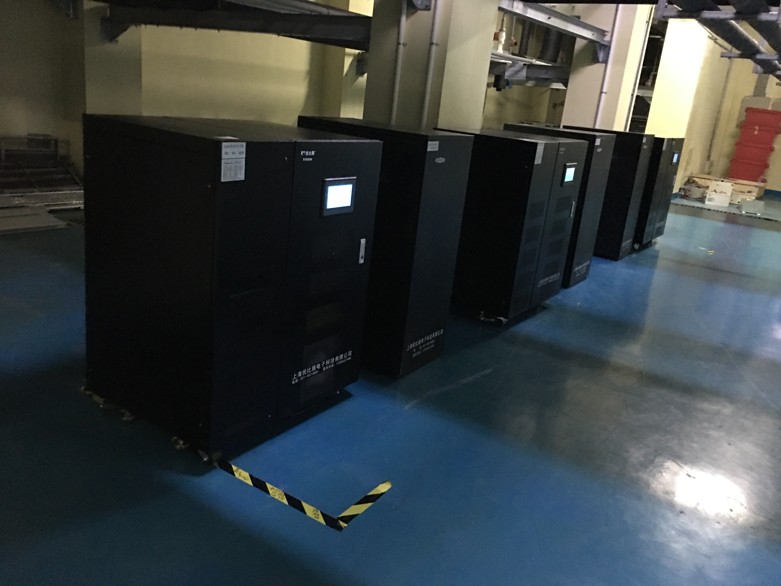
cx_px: 390
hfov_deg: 61.7
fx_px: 654
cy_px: 293
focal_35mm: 29
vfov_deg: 48.2
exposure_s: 1/4
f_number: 2.2
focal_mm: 4.15
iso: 200
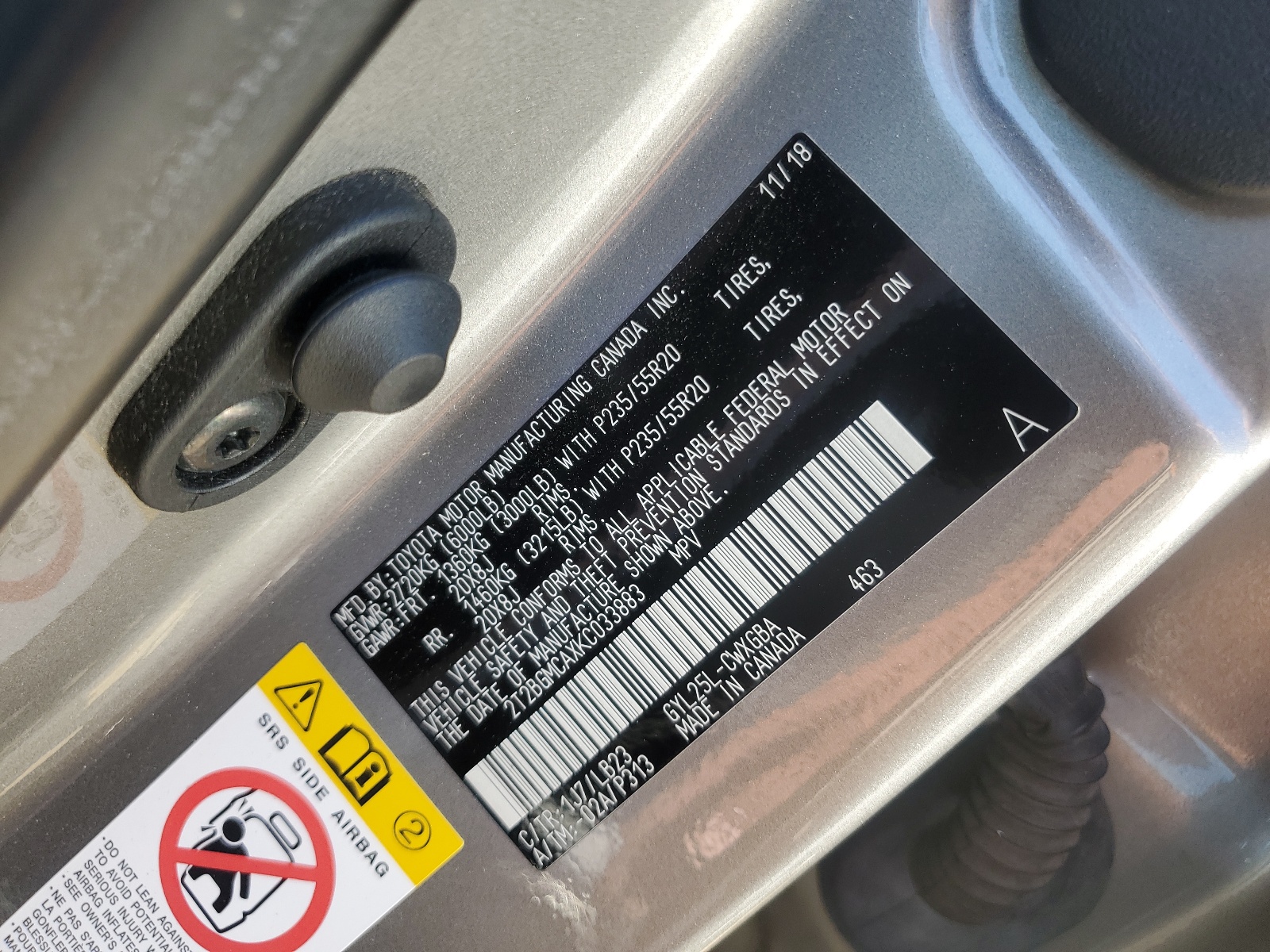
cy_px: 476
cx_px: 635
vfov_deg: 53.1
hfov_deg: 67.3
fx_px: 954
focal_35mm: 26
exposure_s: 1/256
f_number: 1.5
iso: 50
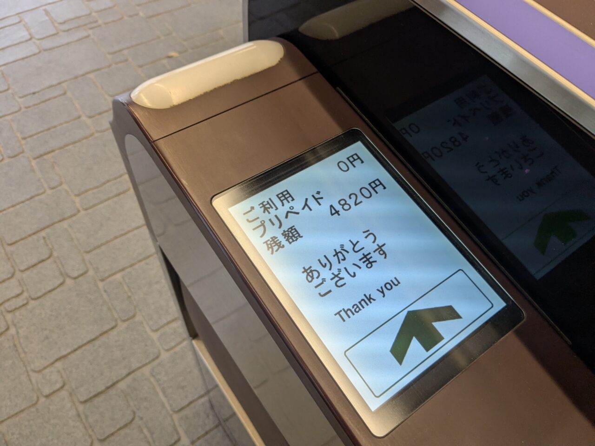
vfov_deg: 51.4
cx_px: 298
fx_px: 464
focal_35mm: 27
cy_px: 223
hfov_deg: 65.3
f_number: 1.73
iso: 57
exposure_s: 1/120
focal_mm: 4.38
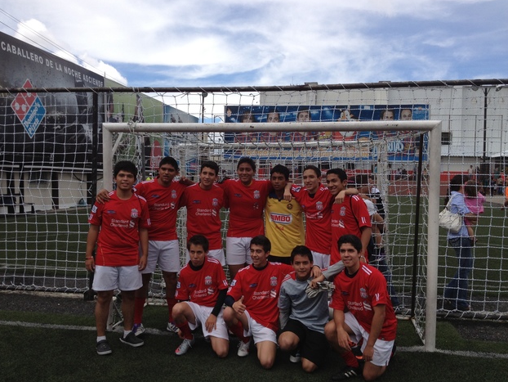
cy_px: 192
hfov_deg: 51.3
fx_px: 529
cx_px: 247
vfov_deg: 39.7
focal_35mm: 36
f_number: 2.4
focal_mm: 4.28
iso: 64
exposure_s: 1/1905
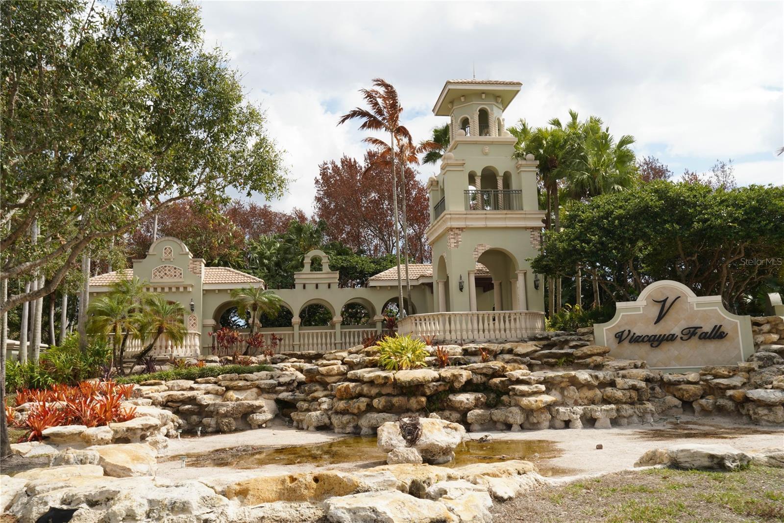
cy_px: 262
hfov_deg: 61.9
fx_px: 653
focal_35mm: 30
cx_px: 392
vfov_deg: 43.6
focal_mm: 30
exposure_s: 1/30
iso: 125
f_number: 22
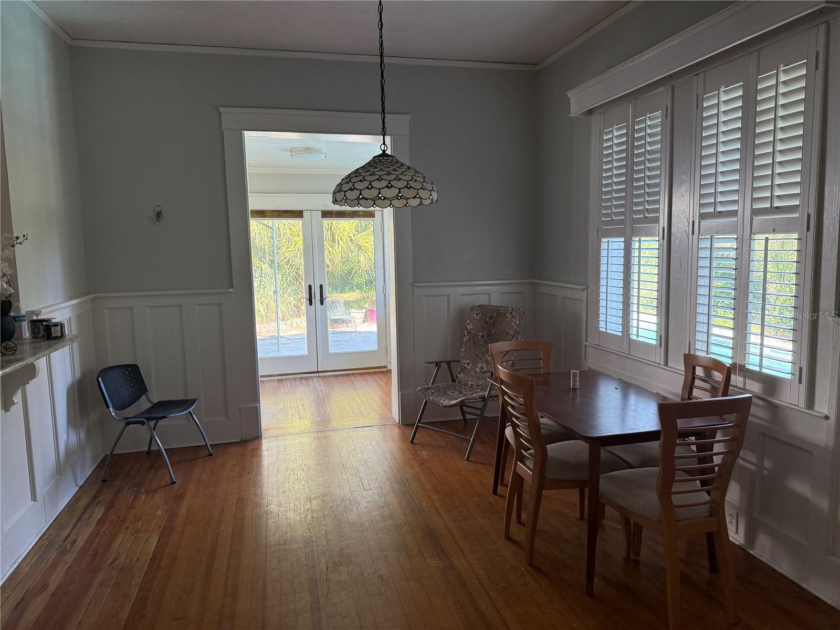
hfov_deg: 71.6
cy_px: 315
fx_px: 582
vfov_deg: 56.8
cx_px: 420
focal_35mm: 24
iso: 160
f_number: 1.78
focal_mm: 6.76
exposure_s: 1/129
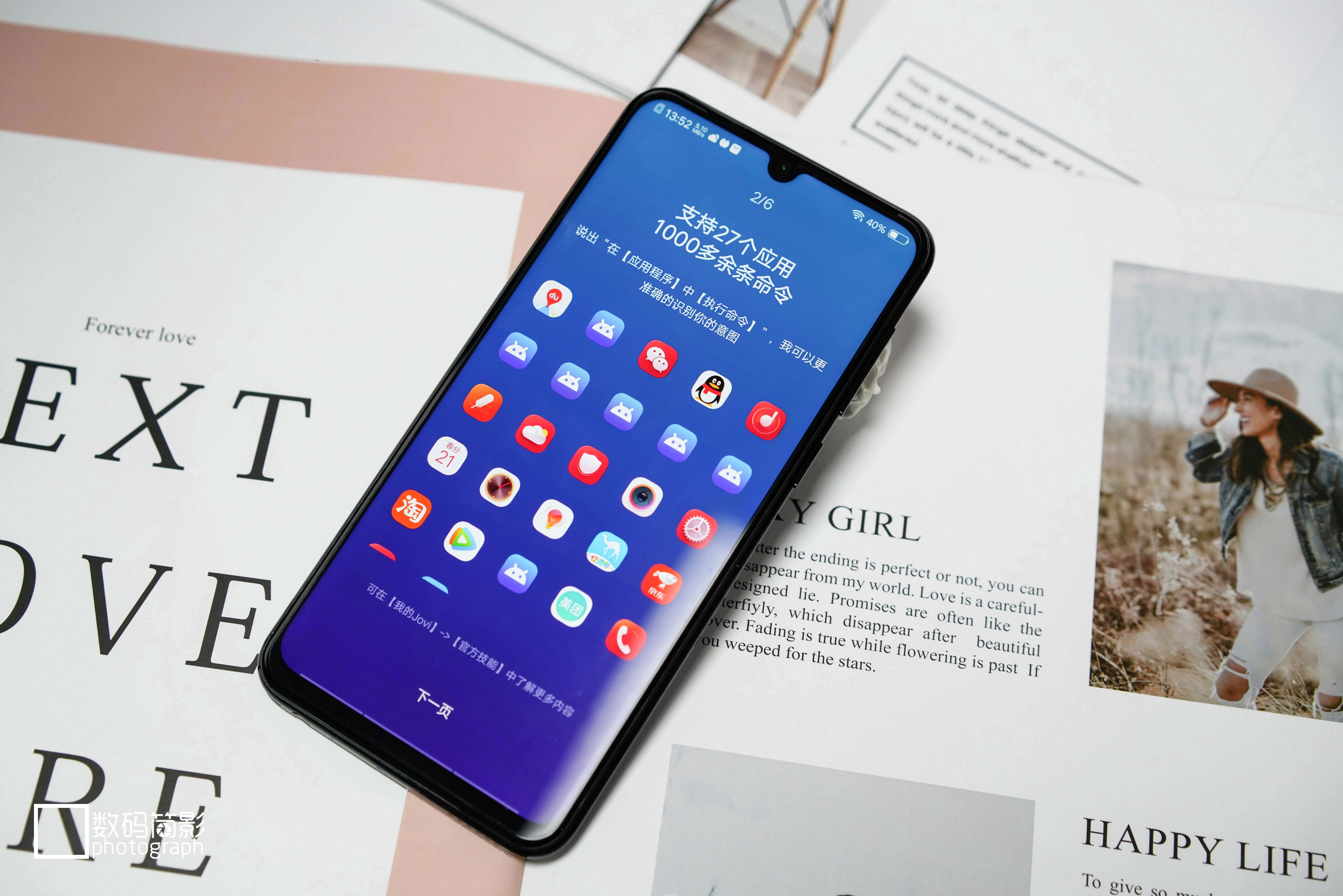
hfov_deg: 36.2
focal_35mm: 55
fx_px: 2052
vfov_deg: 24.6
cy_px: 448
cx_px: 672
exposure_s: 1/80
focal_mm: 55
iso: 400
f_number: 4.5
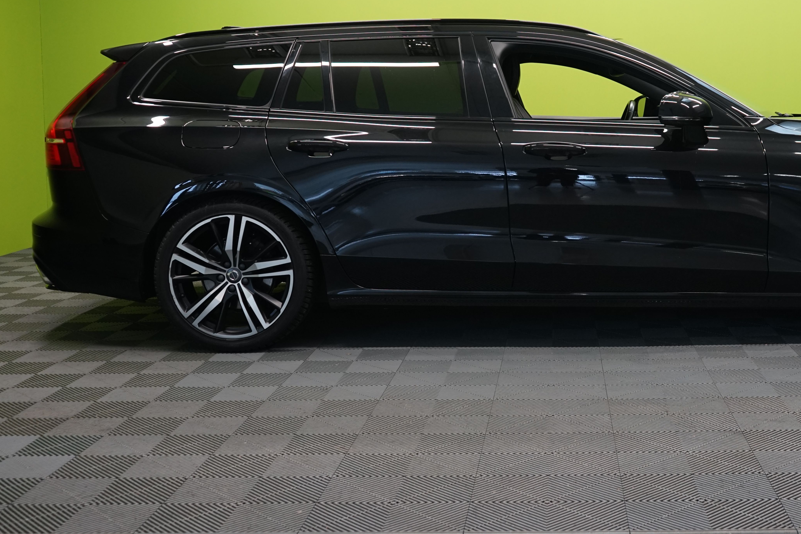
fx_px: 1068
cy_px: 184
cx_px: 553
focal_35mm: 48
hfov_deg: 40.4
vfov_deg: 27.9
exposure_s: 1/30
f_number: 4.5
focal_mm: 33
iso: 1000
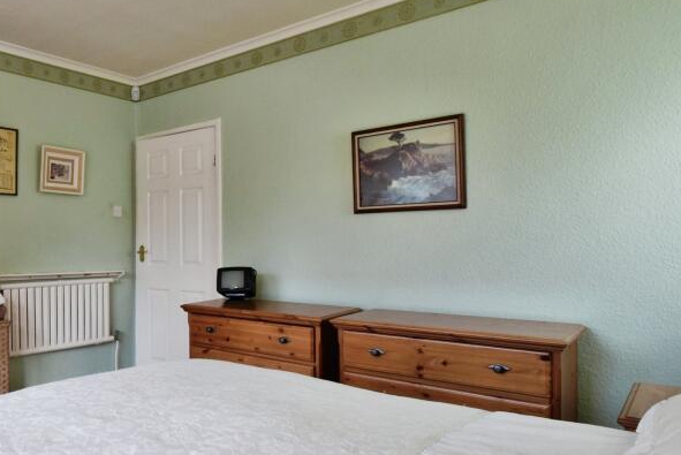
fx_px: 492
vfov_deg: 49.6
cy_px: 232
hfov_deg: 62.4
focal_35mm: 26
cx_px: 120
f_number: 8
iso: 640
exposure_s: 1/80
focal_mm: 10
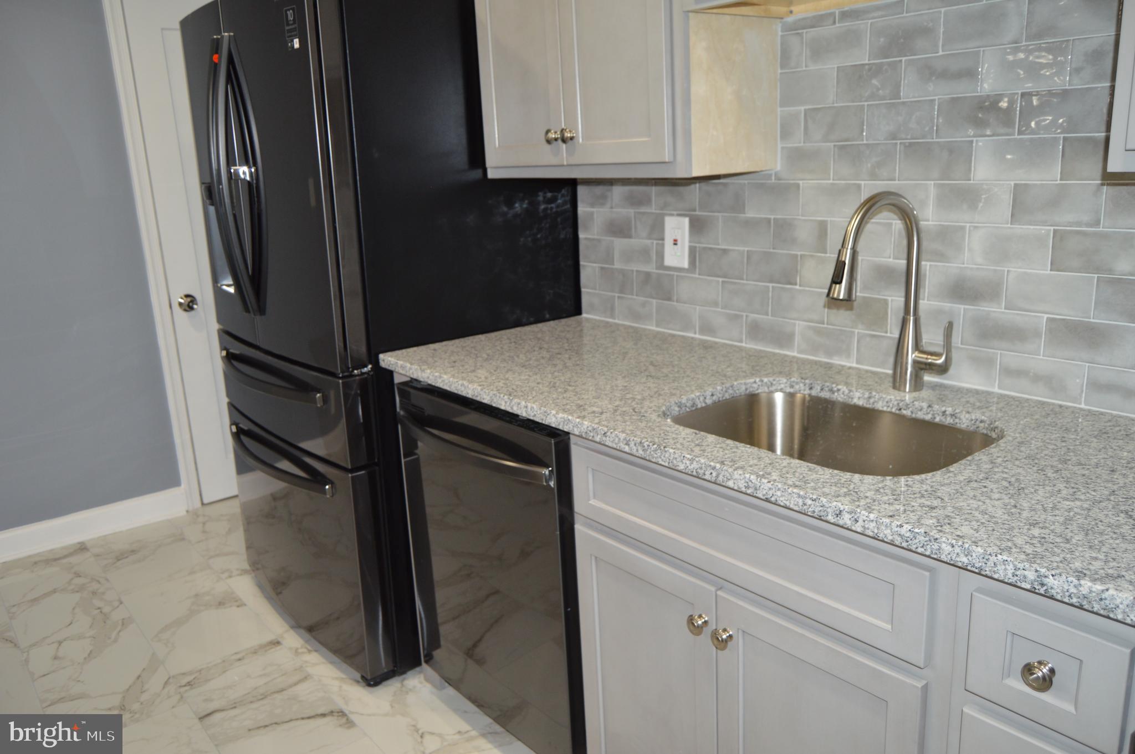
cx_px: 568
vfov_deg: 47.8
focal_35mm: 27
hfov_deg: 67.4
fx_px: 850
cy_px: 377
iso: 400
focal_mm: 18
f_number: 4
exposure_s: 1/80
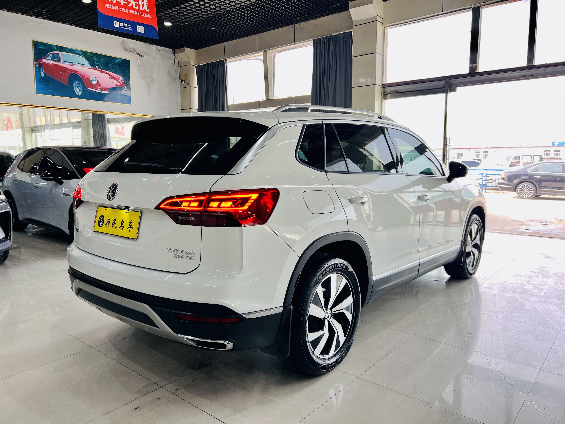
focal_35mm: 26
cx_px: 282
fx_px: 424
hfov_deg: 67.3
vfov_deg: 53.1
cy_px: 212
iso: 40
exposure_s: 1/121
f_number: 1.5
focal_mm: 5.7
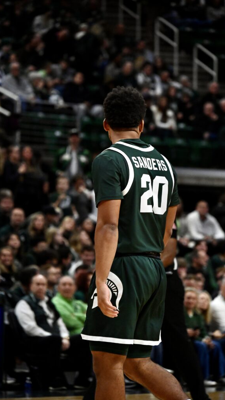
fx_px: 2228
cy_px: 200
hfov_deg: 5.8
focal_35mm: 210
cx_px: 116
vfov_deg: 10.3
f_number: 6.3
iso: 10000
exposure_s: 1/1600
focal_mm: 200
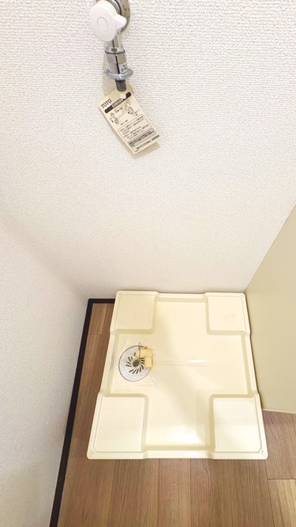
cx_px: 187
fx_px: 223
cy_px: 266
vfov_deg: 99.4
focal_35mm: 16
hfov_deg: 66.0
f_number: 2.2
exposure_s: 1/50
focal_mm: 2.22
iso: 160
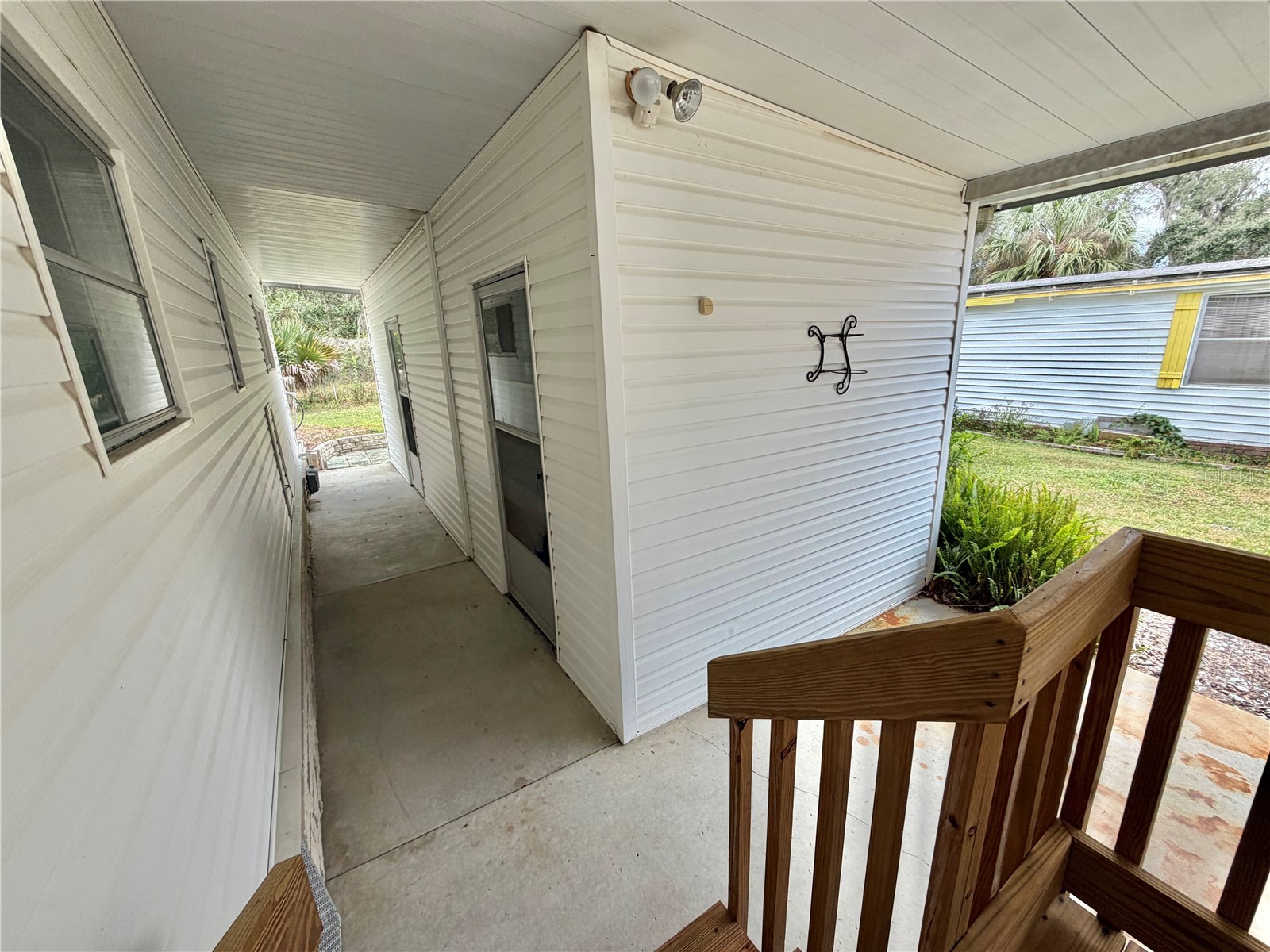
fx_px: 514
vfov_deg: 85.7
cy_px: 476
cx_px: 635
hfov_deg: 102.1
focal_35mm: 14
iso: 80
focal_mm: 2.22
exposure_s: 1/121
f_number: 2.2
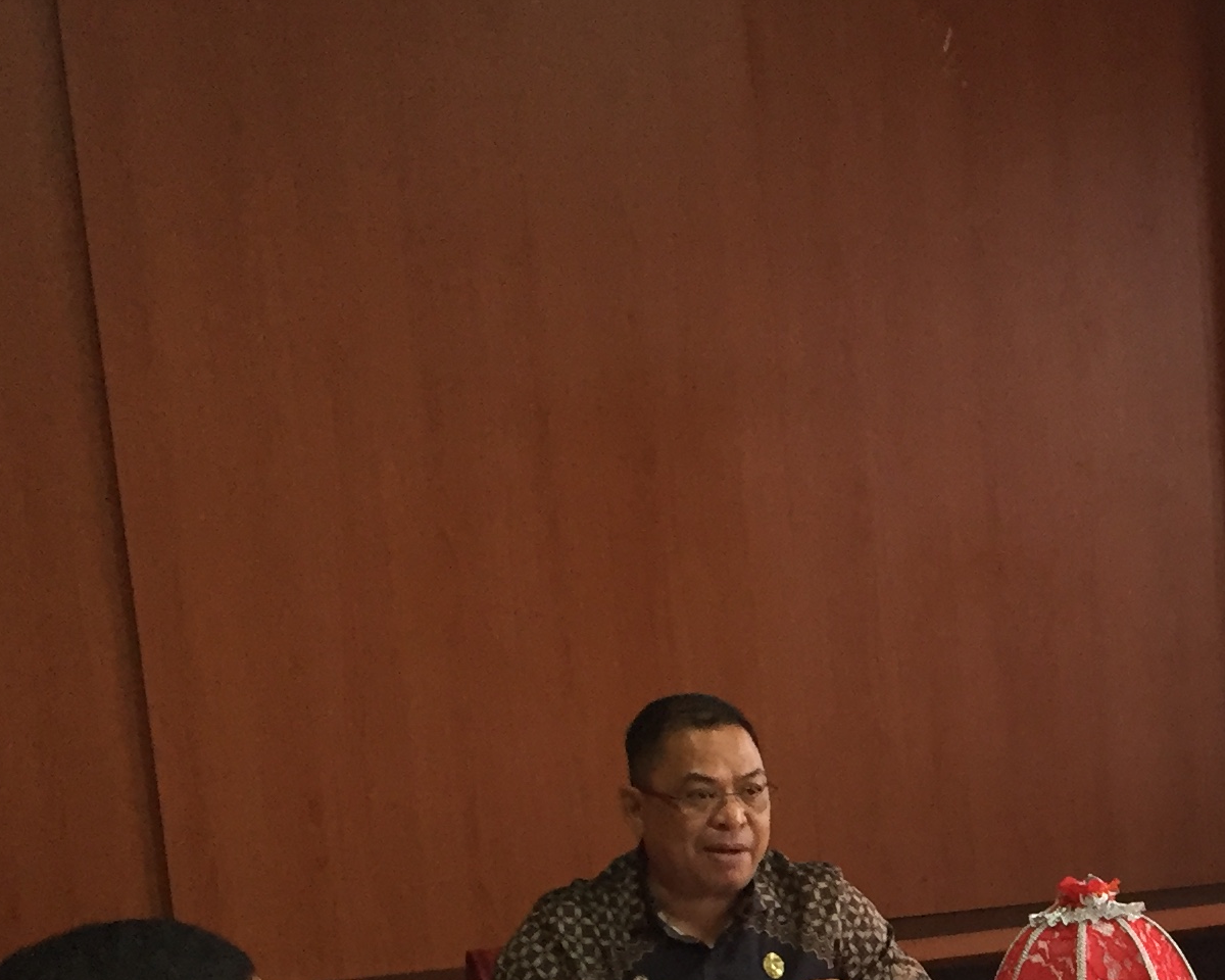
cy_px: 1081
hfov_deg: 23.5
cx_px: 1267
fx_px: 2792
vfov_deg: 19.1
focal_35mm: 77
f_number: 2.2
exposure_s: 1/33
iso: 160
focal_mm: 4.15
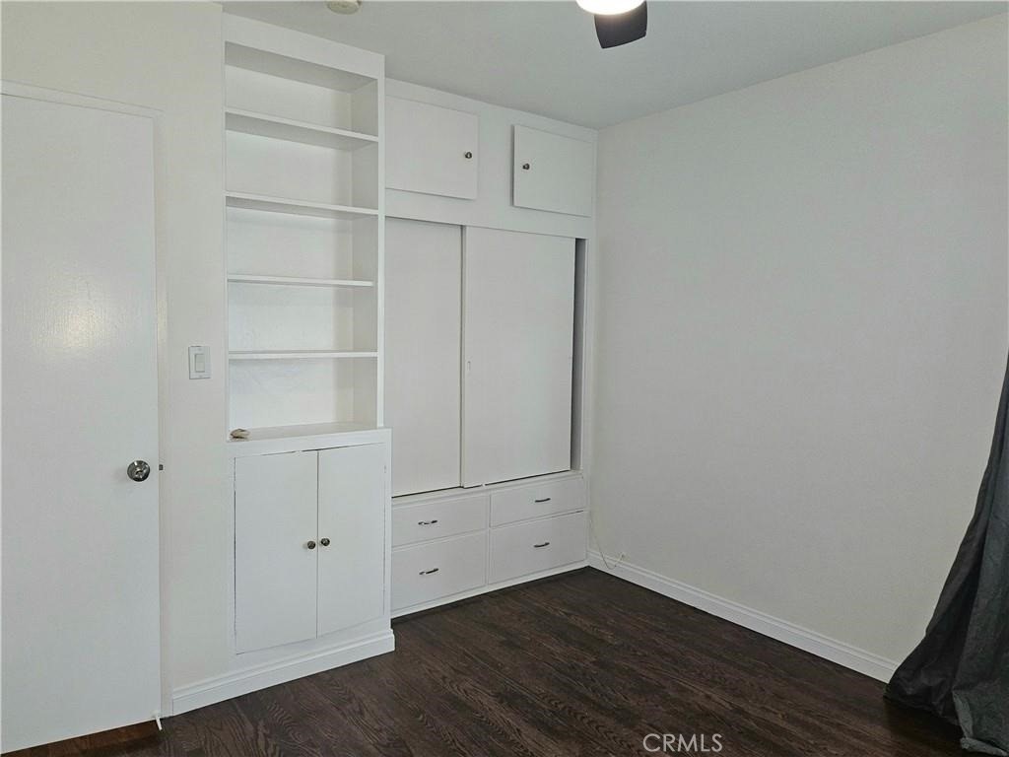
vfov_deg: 58.9
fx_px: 670
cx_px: 504
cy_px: 378
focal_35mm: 23
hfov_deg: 73.9
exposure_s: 1/40
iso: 125
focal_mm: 5.4
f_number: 1.8
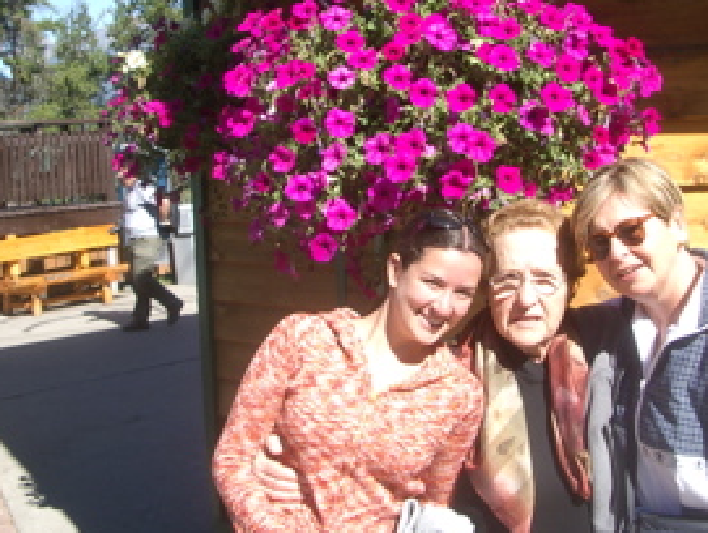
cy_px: 172
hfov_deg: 34.9
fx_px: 1126
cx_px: 366
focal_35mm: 55
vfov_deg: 26.5
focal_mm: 5.8
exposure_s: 1/800
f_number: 2.6
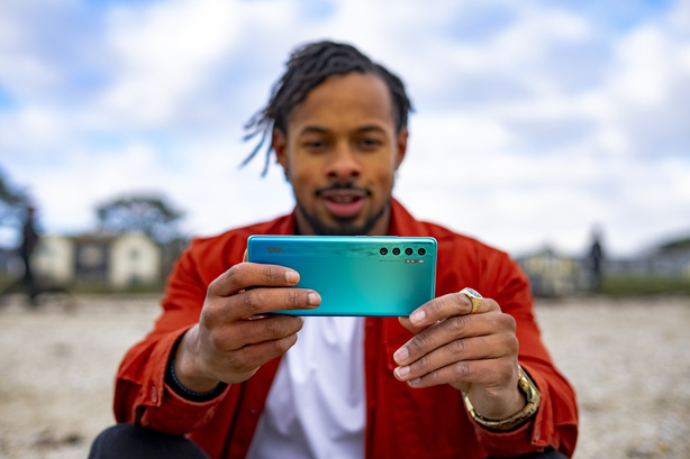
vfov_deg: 27.0
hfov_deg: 39.6
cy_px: 230
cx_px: 345
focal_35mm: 50
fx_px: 958
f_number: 2.8
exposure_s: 1/1250
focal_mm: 50
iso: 320
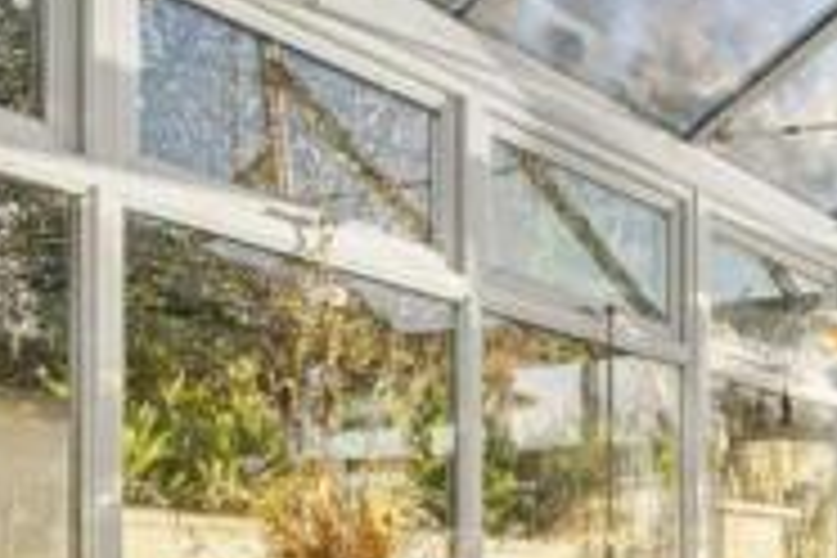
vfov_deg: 21.6
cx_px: 1130
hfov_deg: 27.2
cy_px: 592
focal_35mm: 60
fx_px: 1395
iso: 200
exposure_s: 1/100
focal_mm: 17
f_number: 8
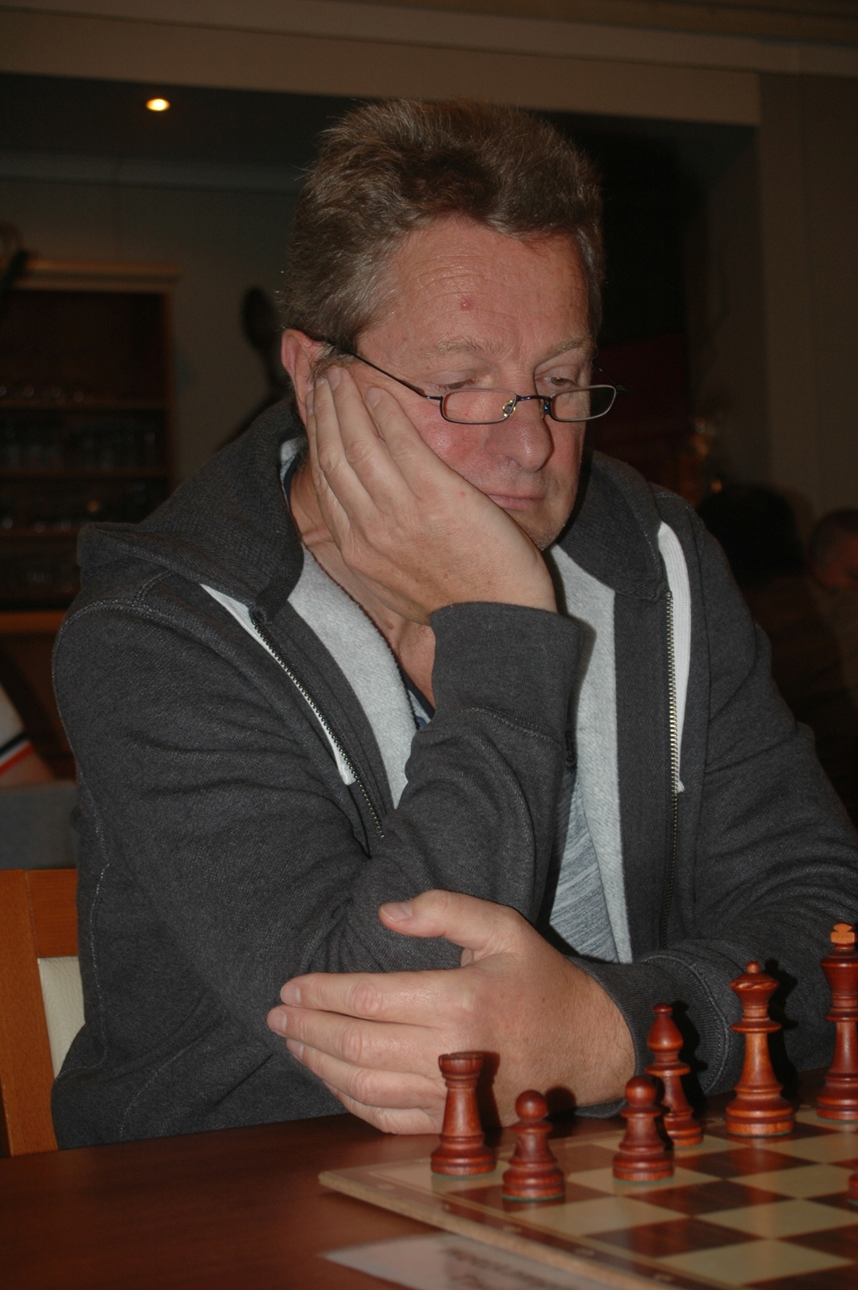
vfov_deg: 27.0
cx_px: 429
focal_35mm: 75
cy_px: 645
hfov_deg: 18.2
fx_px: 2686
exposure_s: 1/60
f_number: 5.6
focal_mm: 50
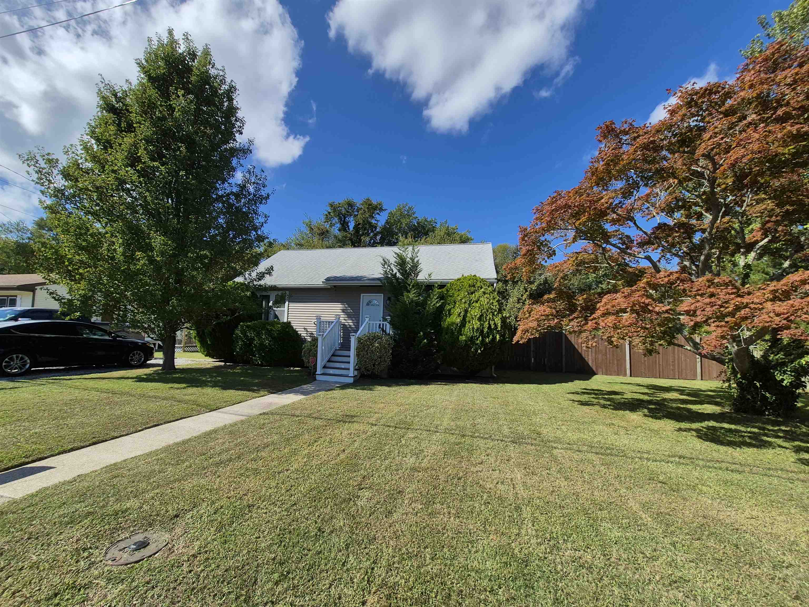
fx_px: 304
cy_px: 304
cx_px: 404
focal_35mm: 13
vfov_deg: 89.9
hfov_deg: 106.2
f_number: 2.2
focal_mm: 1.74
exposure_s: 1/2656
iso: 50
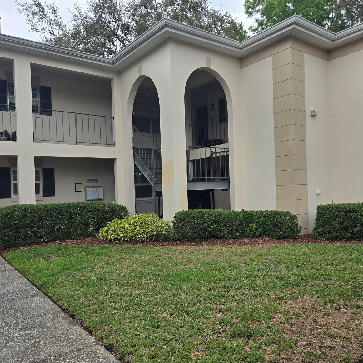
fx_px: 332
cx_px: 197
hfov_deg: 57.2
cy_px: 187
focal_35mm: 28
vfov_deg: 57.3
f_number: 1.8
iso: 80
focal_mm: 5.4
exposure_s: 1/1546
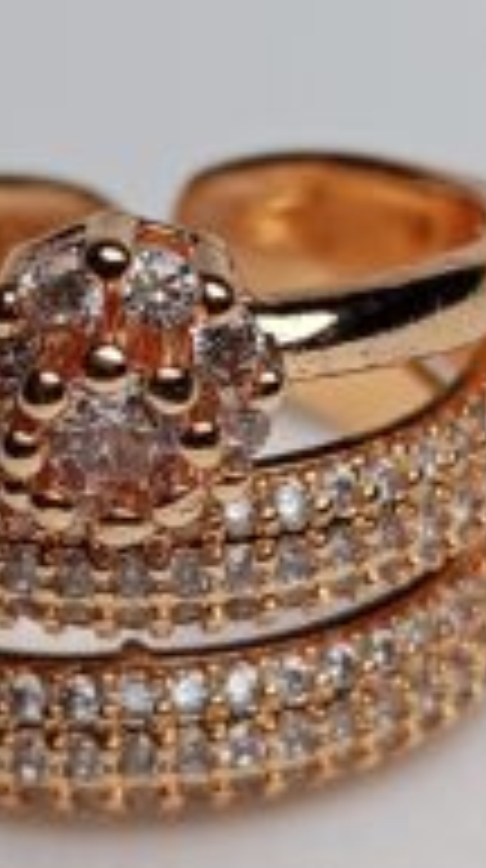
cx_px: 297
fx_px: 3128
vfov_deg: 15.8
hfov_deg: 8.9
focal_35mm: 136
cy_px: 425
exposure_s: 1/385
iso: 50
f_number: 1.8
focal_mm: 3.98
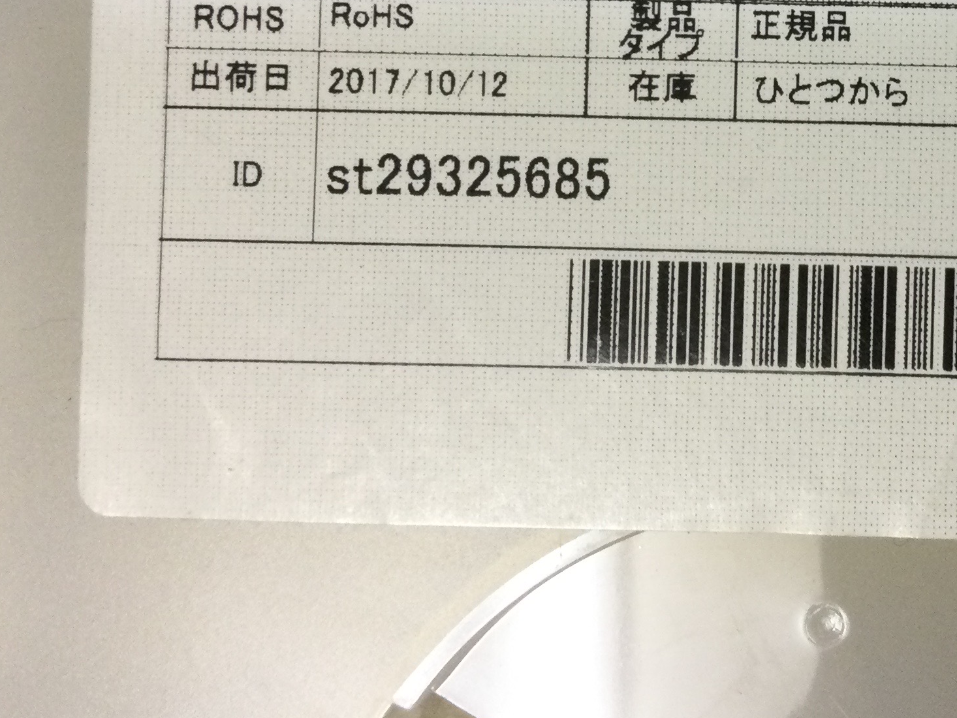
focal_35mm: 69
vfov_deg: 20.7
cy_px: 10
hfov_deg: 27.1
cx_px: 879
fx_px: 1908
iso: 64
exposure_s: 1/33
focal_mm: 3.3
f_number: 2.4
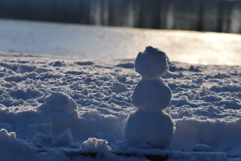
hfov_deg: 13.7
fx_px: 1004
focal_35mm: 150
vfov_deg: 9.1
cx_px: 120
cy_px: 80
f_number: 11
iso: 250
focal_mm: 100
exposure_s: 1/500
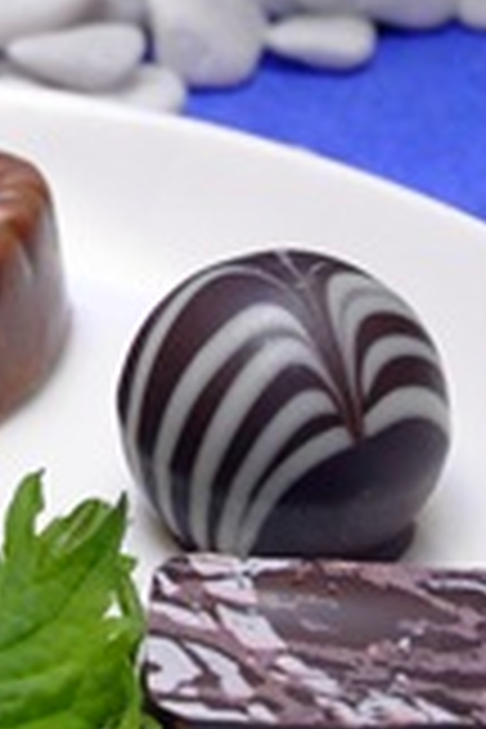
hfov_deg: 4.7
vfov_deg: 7.1
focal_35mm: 289
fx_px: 5852
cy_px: -135
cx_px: -338
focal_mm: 48
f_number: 9
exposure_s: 1/100
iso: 2000
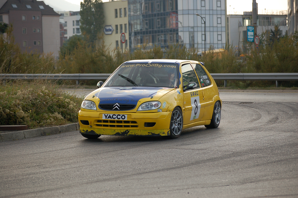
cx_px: 149
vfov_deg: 9.9
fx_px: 1141
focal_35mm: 138
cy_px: 99
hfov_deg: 14.9
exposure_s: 1/1000
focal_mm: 92
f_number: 4.5
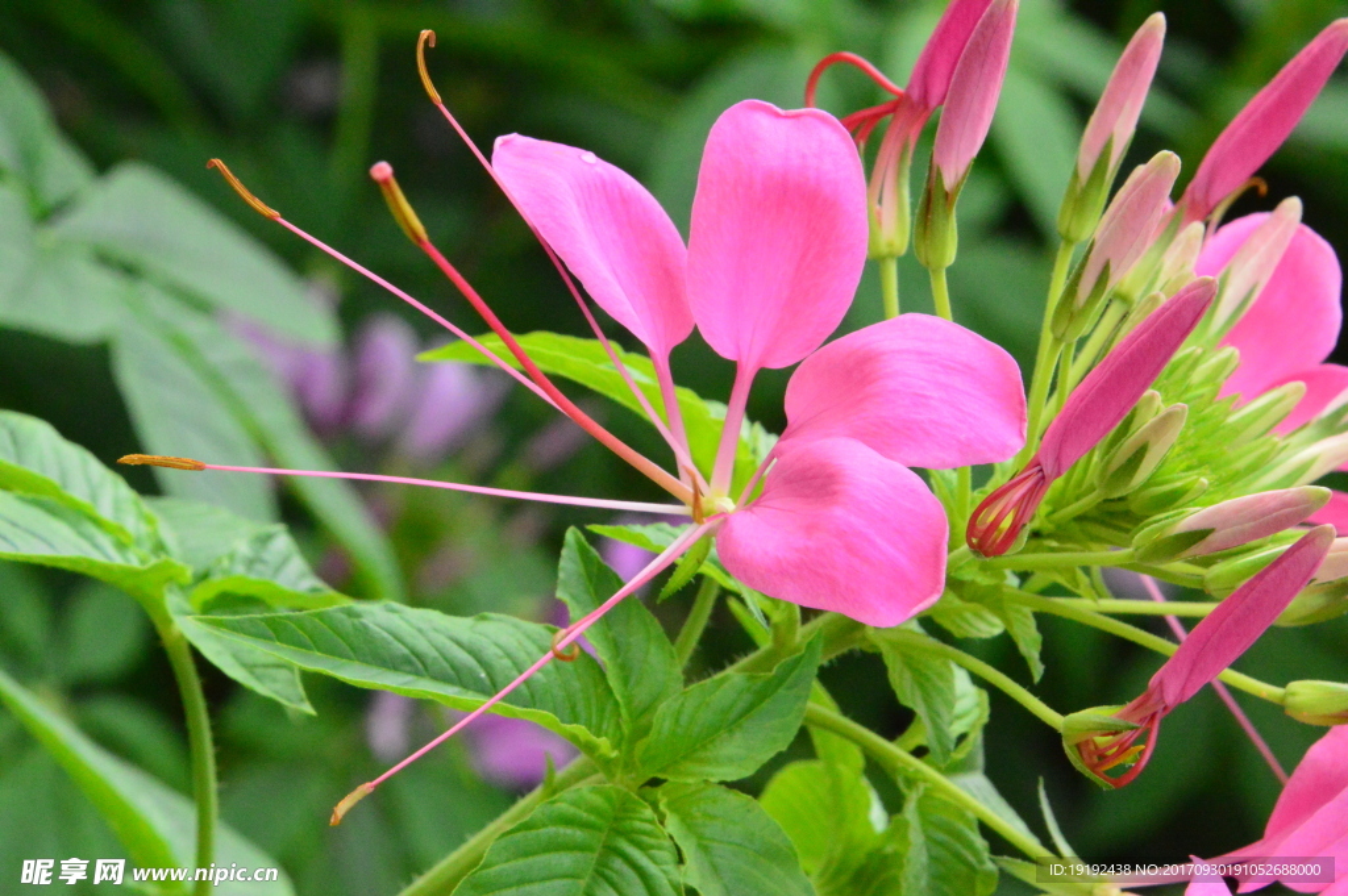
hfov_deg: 9.8
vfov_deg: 6.5
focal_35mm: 210
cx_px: 674
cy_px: 448
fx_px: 7857
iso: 5600
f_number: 25
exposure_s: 1/250
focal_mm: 140
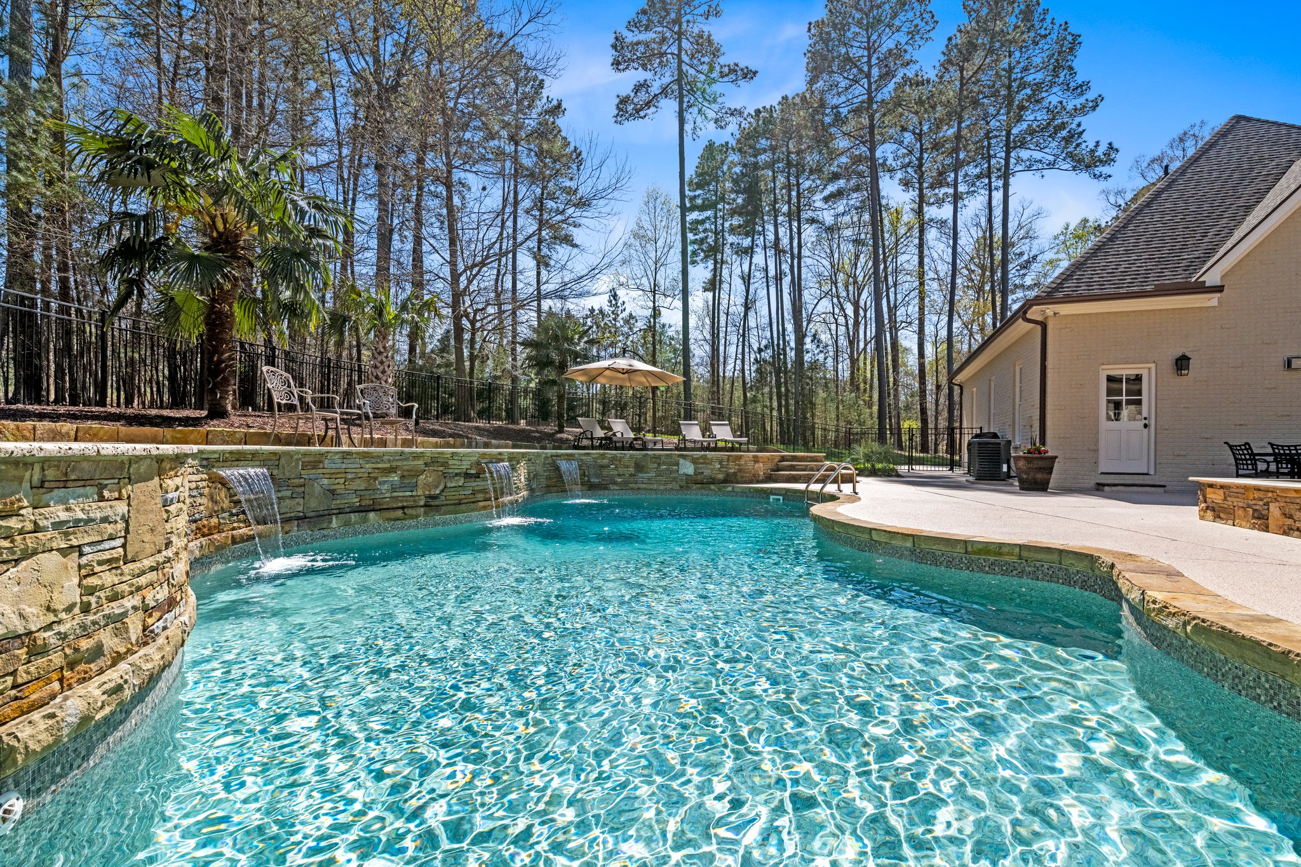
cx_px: 650
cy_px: 434
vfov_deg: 77.3
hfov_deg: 100.4
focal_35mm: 15
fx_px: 542
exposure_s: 1/2000
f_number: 7.1
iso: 400
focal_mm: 15
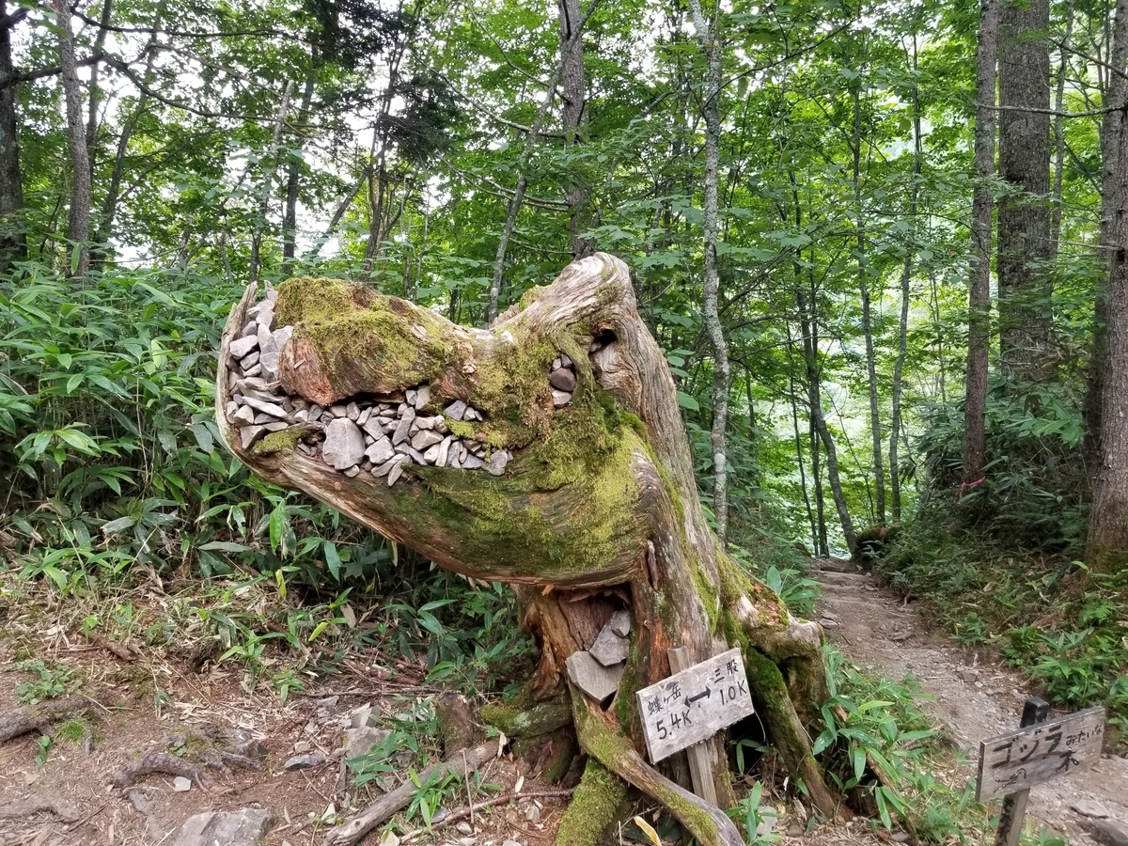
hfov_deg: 67.3
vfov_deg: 53.1
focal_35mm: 26
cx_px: 564
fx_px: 847
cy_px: 423
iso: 100
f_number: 1.7
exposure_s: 1/100
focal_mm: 4.25
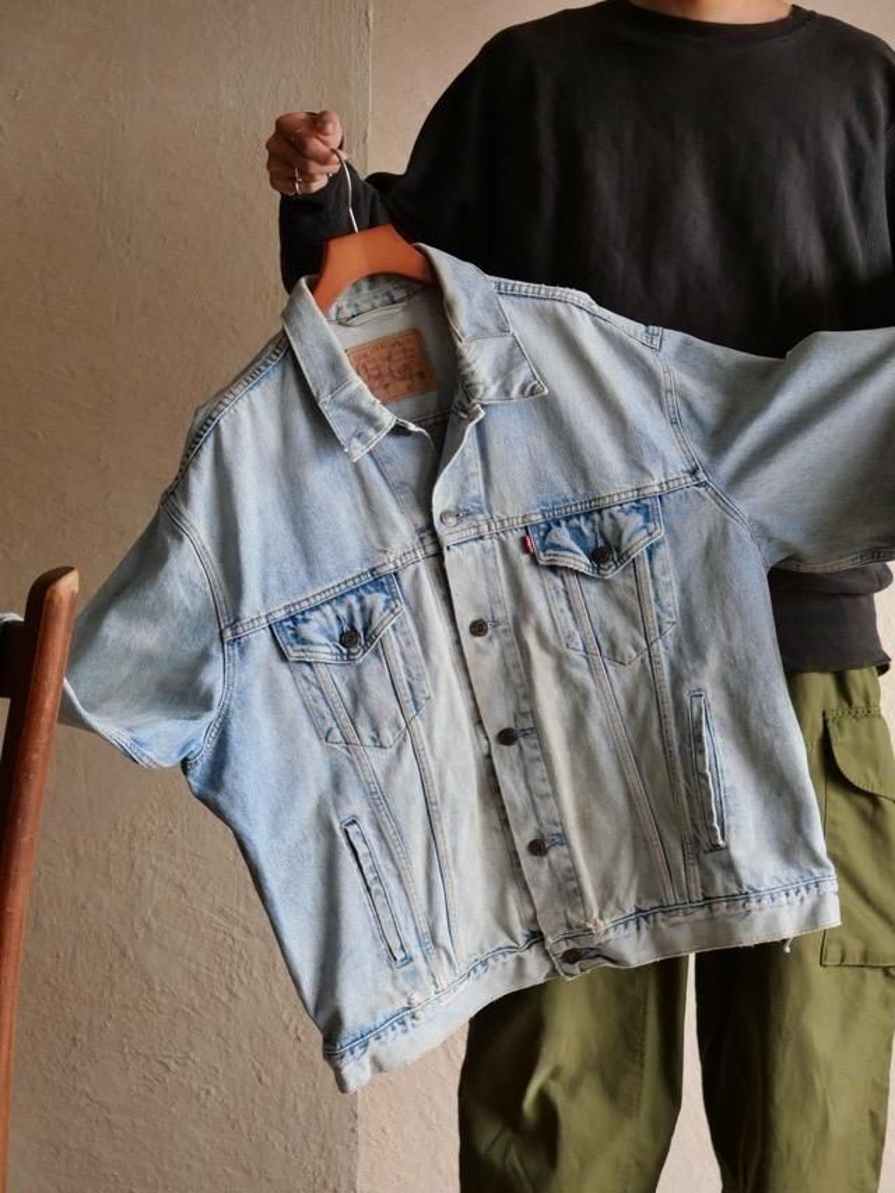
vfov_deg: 20.4
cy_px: 596
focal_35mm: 96
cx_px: 448
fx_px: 3309
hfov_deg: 15.4
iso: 800
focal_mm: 48
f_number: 3.9
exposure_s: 1/125
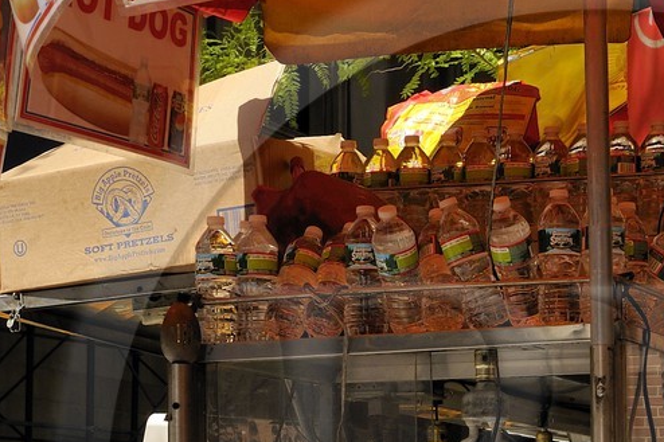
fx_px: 2268
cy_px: 506
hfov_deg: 16.4
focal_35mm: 123
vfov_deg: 11.0
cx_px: 601
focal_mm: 38
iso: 200
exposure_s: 1/200
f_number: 11
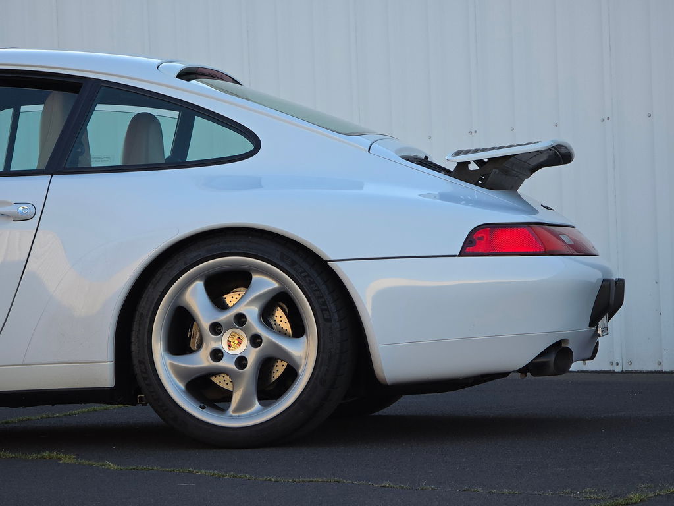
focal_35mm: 115
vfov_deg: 12.9
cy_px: 253
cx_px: 337
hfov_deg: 17.1
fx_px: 2239
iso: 40
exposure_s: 1/120
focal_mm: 18.6
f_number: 3.4
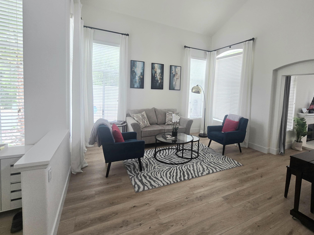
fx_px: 145
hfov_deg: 94.0
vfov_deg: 77.8
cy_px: 103
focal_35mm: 16
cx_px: 178
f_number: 2.2
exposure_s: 1/120
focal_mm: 2.2
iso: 80
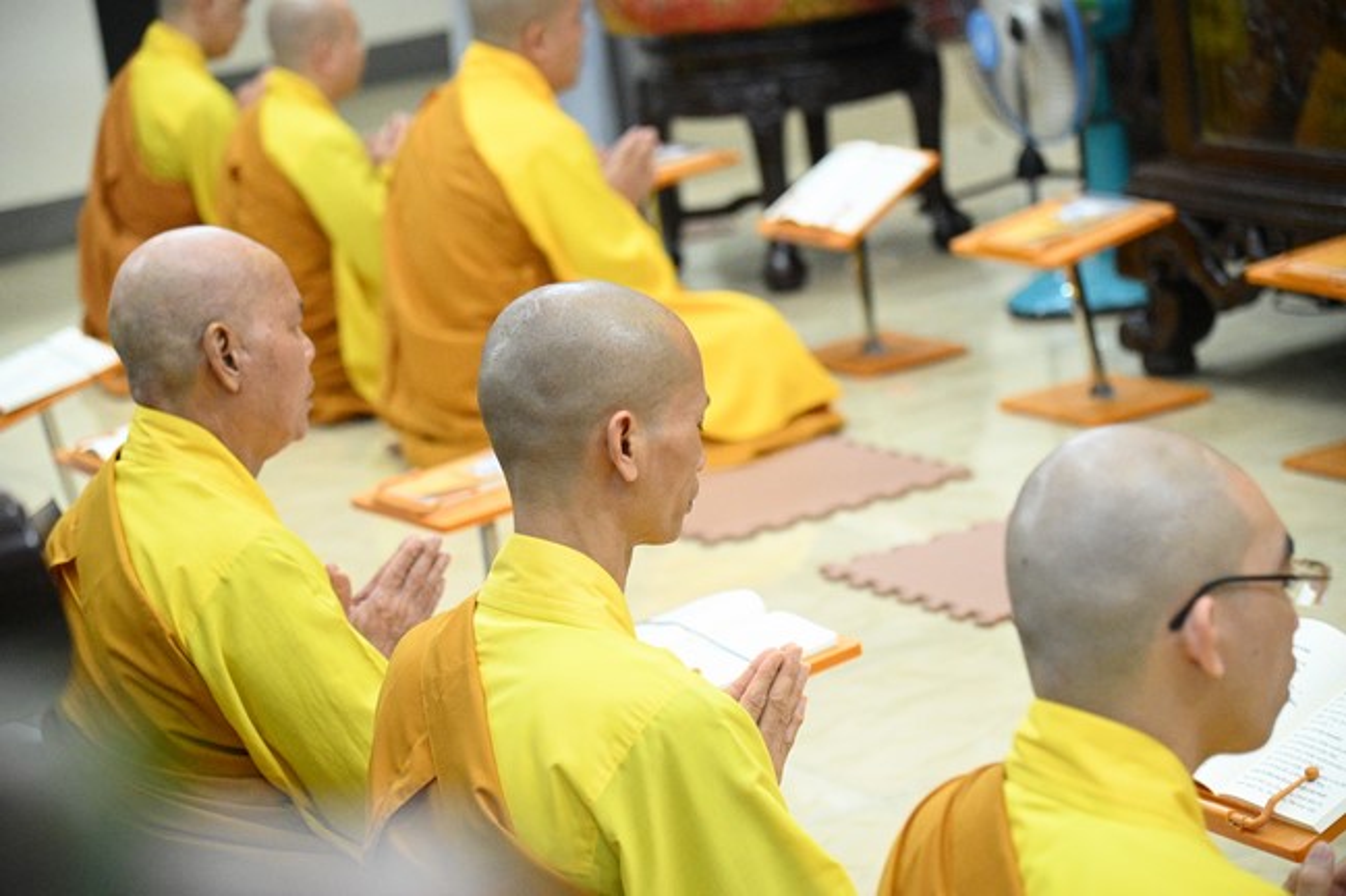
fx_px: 3924
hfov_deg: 19.5
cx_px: 673
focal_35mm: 105
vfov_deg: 13.0
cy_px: 448
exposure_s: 1/200
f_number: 4.5
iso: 16000
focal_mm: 105
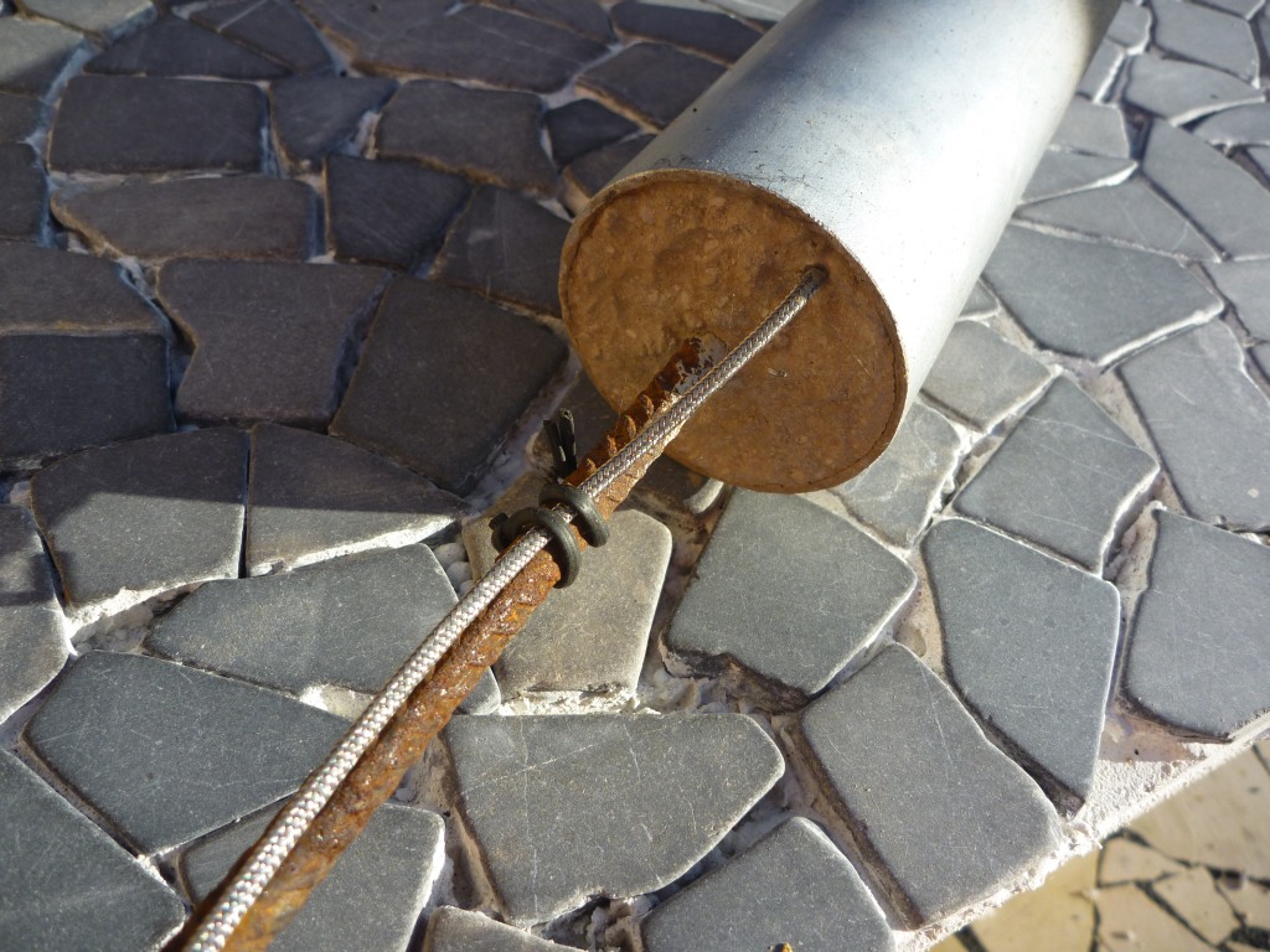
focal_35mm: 28
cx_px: 635
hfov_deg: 63.4
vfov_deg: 49.7
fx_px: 1027
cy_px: 476
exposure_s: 1/500
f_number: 3.3
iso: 80
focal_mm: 4.9
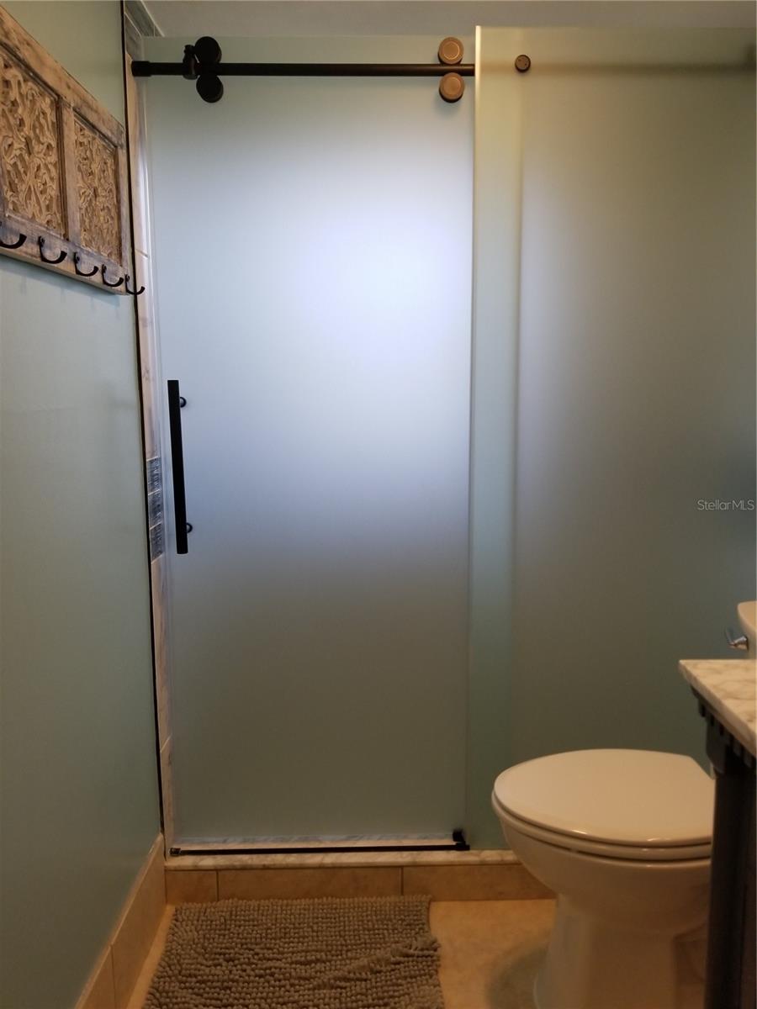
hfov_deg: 53.1
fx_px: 758
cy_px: 504
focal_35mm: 26
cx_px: 378
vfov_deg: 67.3
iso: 50
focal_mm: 4.3
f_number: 1.7
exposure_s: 1/131
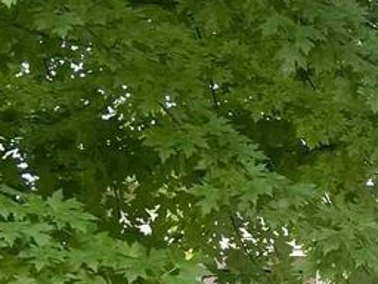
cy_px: 528
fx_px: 1474
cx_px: 524
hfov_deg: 13.9
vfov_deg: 10.3
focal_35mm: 135
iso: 80
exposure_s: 1/365
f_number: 1.78
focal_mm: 6.86
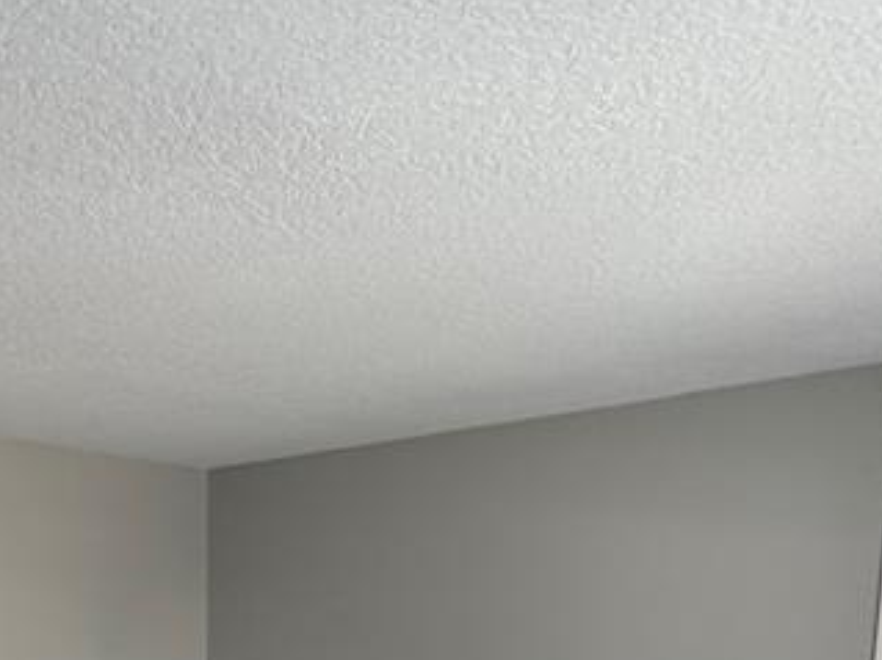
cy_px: 834
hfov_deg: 41.6
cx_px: 304
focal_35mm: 45
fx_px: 1146
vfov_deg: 27.4
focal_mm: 2.22
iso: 400
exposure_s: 1/60
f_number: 2.2
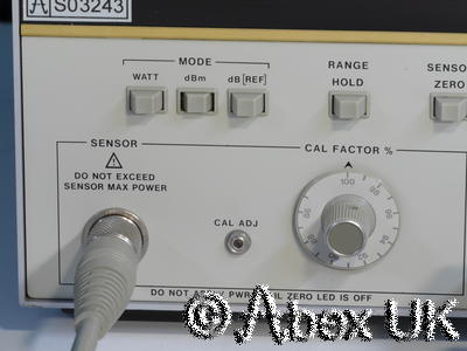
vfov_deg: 5.3
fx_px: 3777
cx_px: 234
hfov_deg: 7.1
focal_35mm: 280
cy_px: 176
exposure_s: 1/2.5
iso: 400
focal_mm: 140
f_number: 14
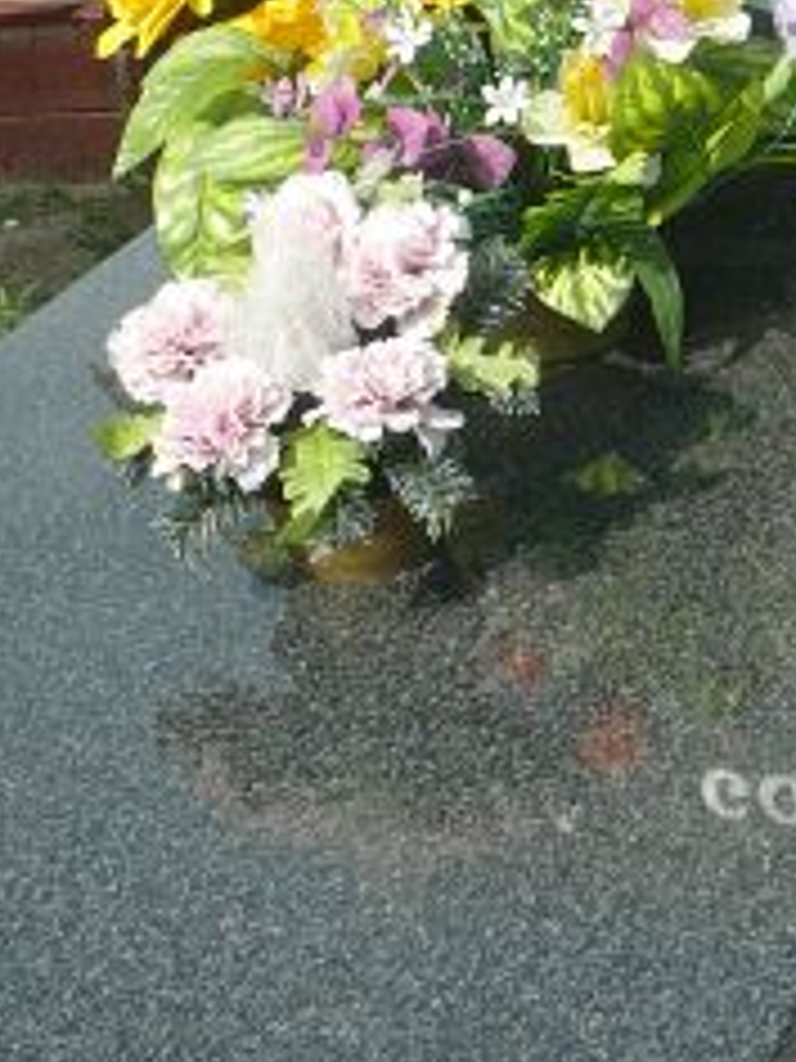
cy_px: 297
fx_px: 2913
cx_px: 504
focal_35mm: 95
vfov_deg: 20.5
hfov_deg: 15.5
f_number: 5
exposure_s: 1/500
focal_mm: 5.2
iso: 80
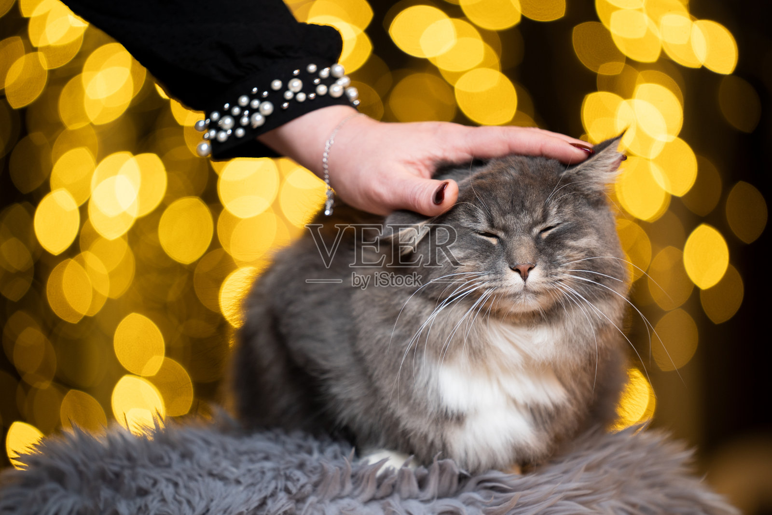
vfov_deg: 6.9
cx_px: 386
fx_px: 4289
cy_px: 258
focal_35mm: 200
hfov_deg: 10.3
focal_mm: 200
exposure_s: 1/80
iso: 400
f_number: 2.8
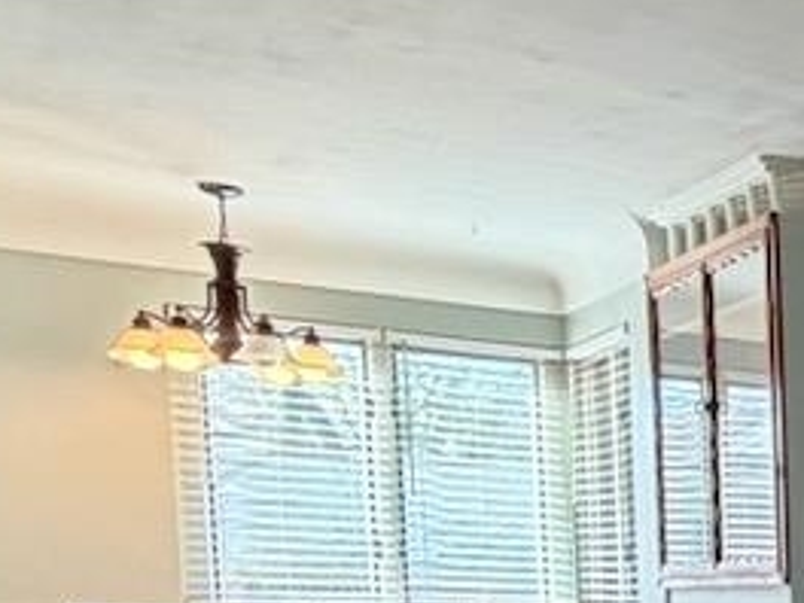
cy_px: 764
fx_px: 1579
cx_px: 1520
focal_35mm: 68
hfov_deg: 19.5
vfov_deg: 20.0
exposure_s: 1/60
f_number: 2.2
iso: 200
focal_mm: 2.22
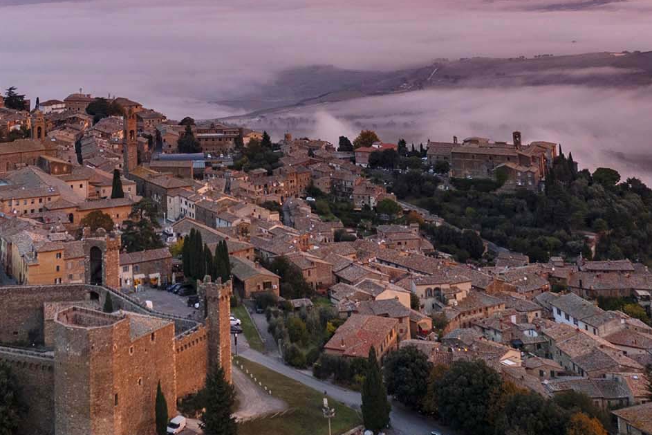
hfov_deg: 33.7
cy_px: 97
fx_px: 1032
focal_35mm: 57
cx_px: 106
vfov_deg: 23.5
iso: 100
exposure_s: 1/13
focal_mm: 10.26
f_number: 4
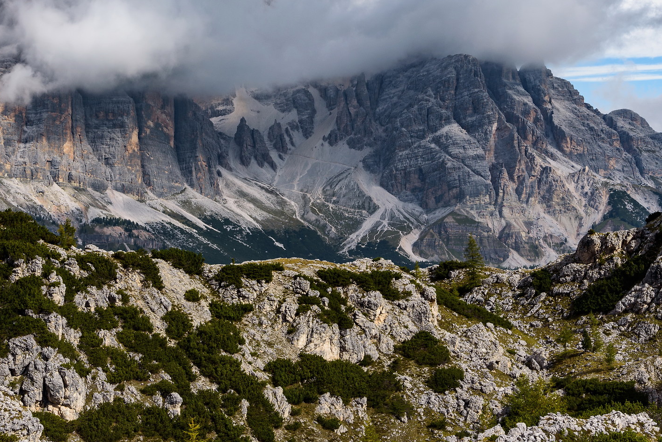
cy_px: 156
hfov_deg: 25.9
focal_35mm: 78
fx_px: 1435
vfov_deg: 17.5
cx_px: 242
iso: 100
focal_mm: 46
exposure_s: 1/125
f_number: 13
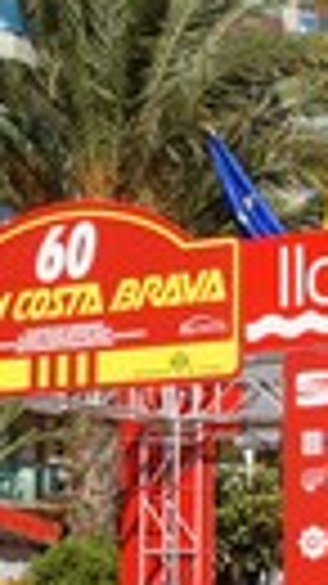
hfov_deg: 12.1
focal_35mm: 100
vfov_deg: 21.2
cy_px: 443
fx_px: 1548
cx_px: 234
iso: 100
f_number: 11
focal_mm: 18
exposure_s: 1/160
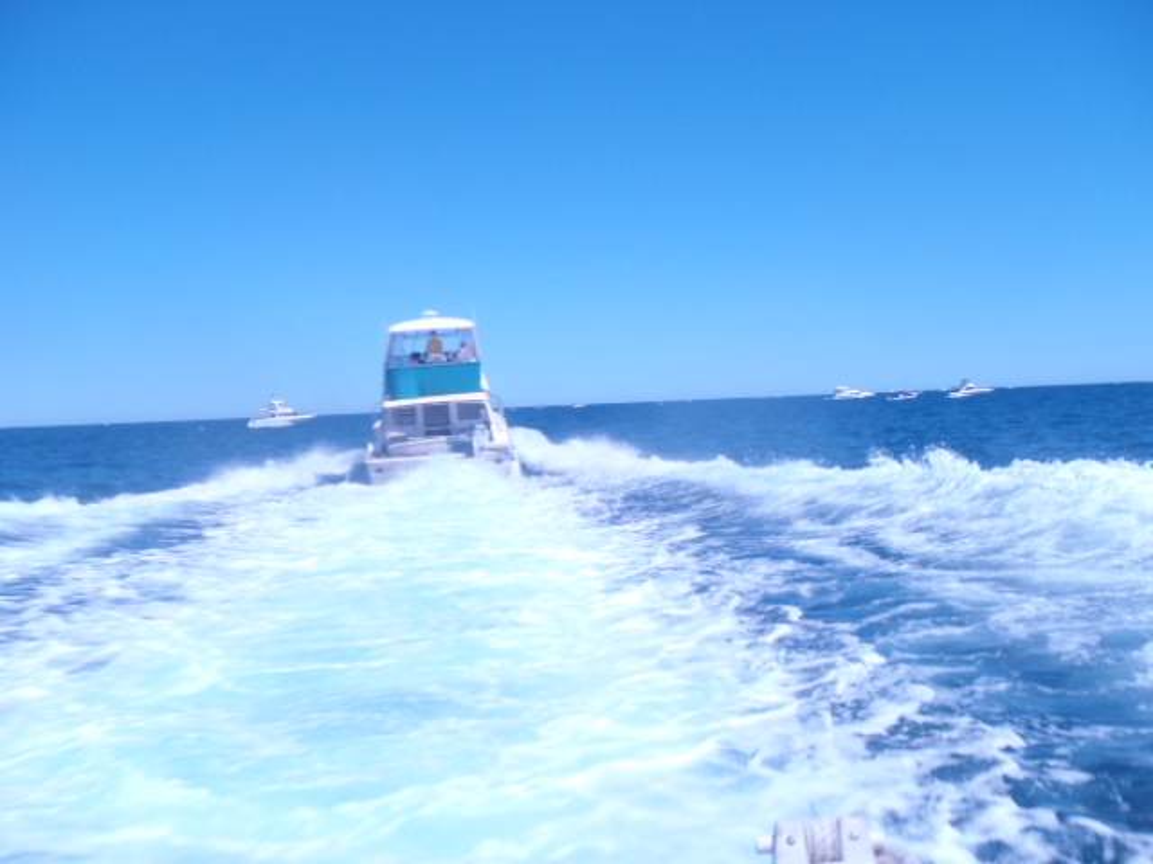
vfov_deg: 33.6
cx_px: 576
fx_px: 1432
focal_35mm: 43
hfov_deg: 43.9
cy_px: 432
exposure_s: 1/100
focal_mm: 7.73
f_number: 13
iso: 100
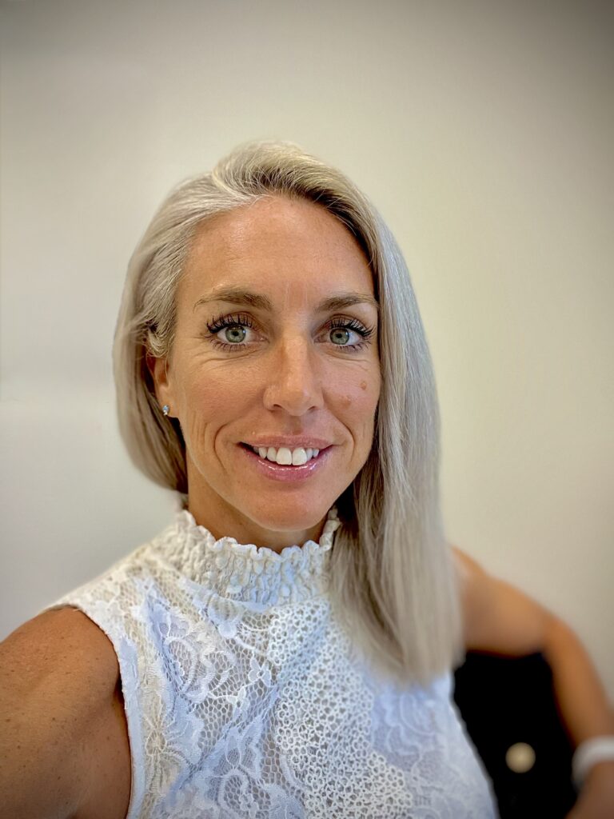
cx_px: 307
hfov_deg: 46.8
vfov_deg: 60.0
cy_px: 410
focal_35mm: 30
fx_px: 709
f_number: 2.2
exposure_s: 1/60
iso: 160
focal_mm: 2.71
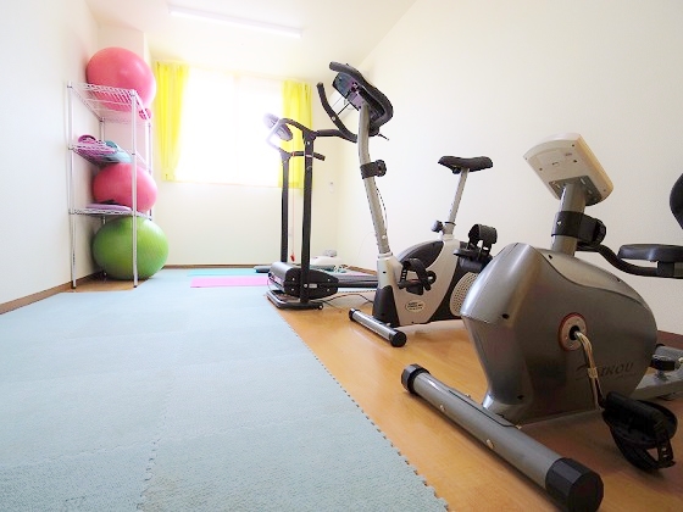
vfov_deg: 74.7
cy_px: 256
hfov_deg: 91.0
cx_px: 342
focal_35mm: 17
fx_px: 335
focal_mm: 3.8
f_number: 3.7
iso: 200
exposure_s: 1/40
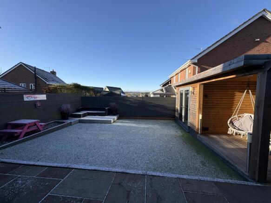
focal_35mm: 14
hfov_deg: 102.1
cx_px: 136
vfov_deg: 85.7
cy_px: 102
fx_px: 110
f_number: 2.2
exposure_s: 1/921
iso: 40
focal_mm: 2.22
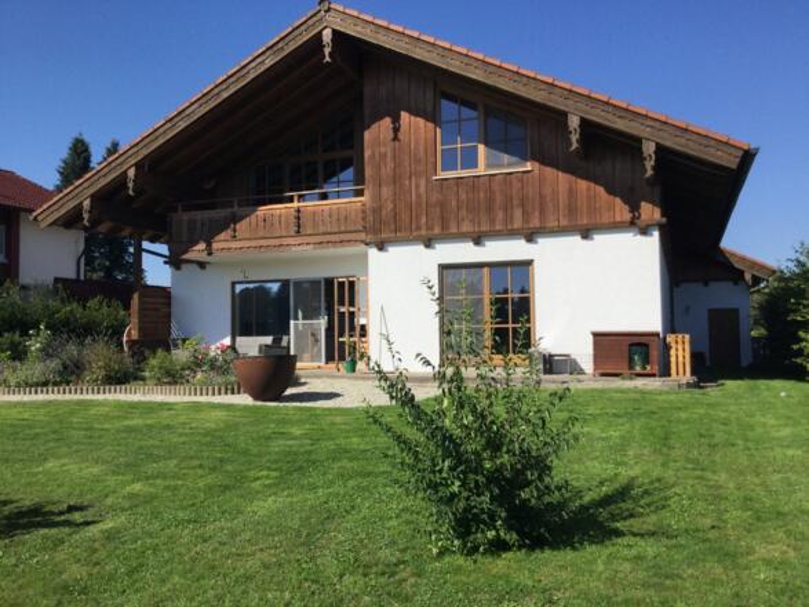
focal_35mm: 31
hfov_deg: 58.4
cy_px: 304
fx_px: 724
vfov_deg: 45.4
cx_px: 404
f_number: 2.4
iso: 25
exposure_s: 1/1773
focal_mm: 3.3
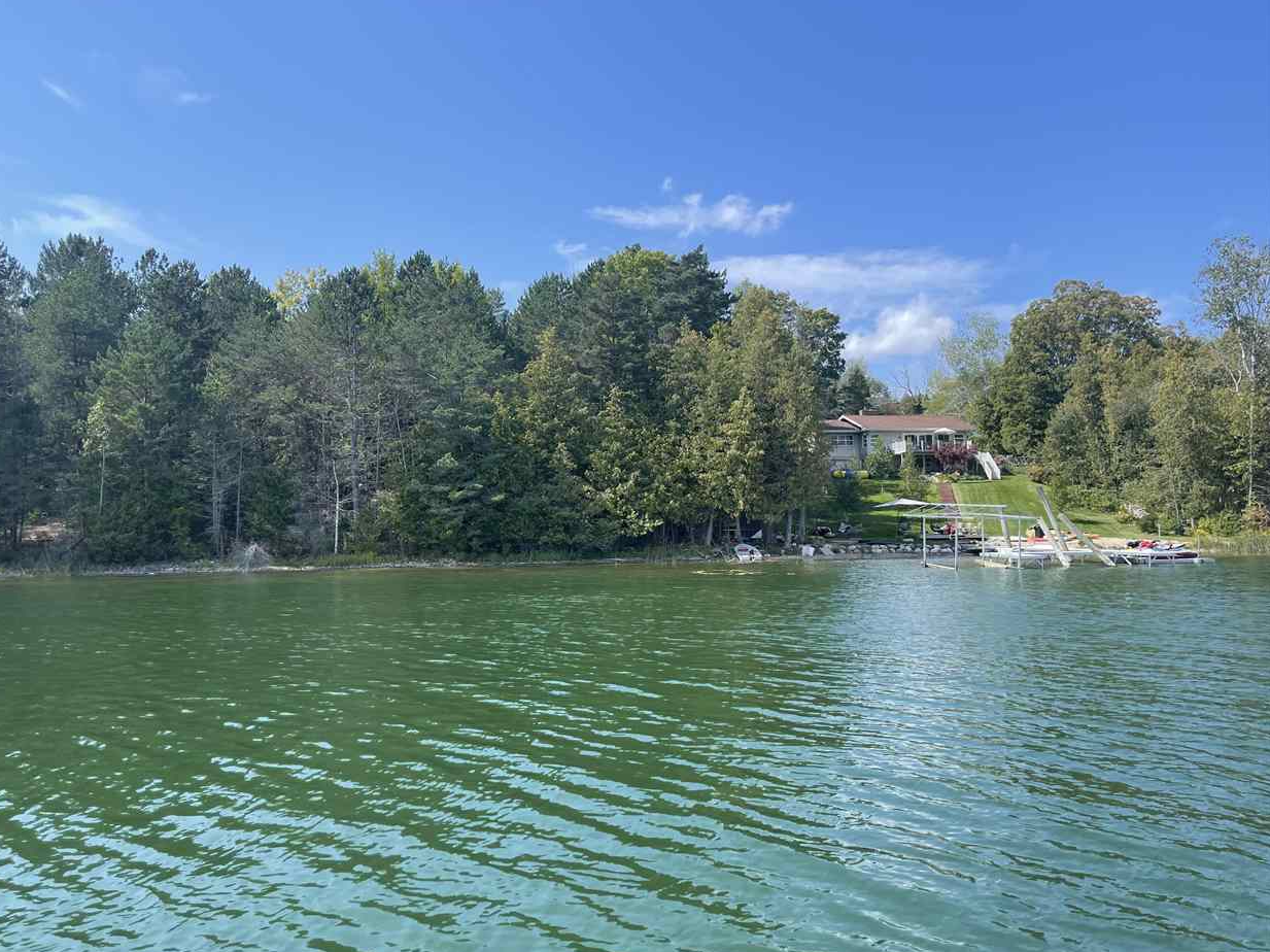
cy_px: 485
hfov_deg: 65.3
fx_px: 990
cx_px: 615
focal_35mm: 27
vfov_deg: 51.3
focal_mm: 5.1
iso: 32
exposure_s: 1/2247
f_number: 1.6
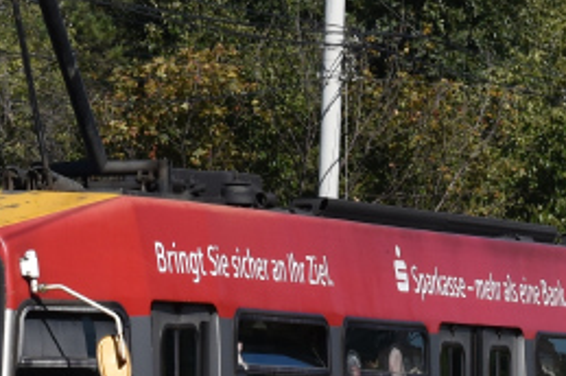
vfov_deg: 3.6
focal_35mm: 377
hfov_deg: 5.5
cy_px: 158
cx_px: 236
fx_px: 5920
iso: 160
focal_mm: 50
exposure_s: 1/1000
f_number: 8
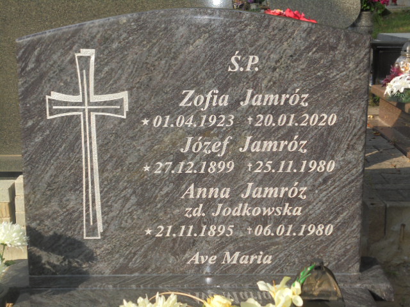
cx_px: 205
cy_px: 154
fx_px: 758
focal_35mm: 64
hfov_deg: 30.3
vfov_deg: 22.9
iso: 100
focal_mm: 11.5
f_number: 5.6
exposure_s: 1/250
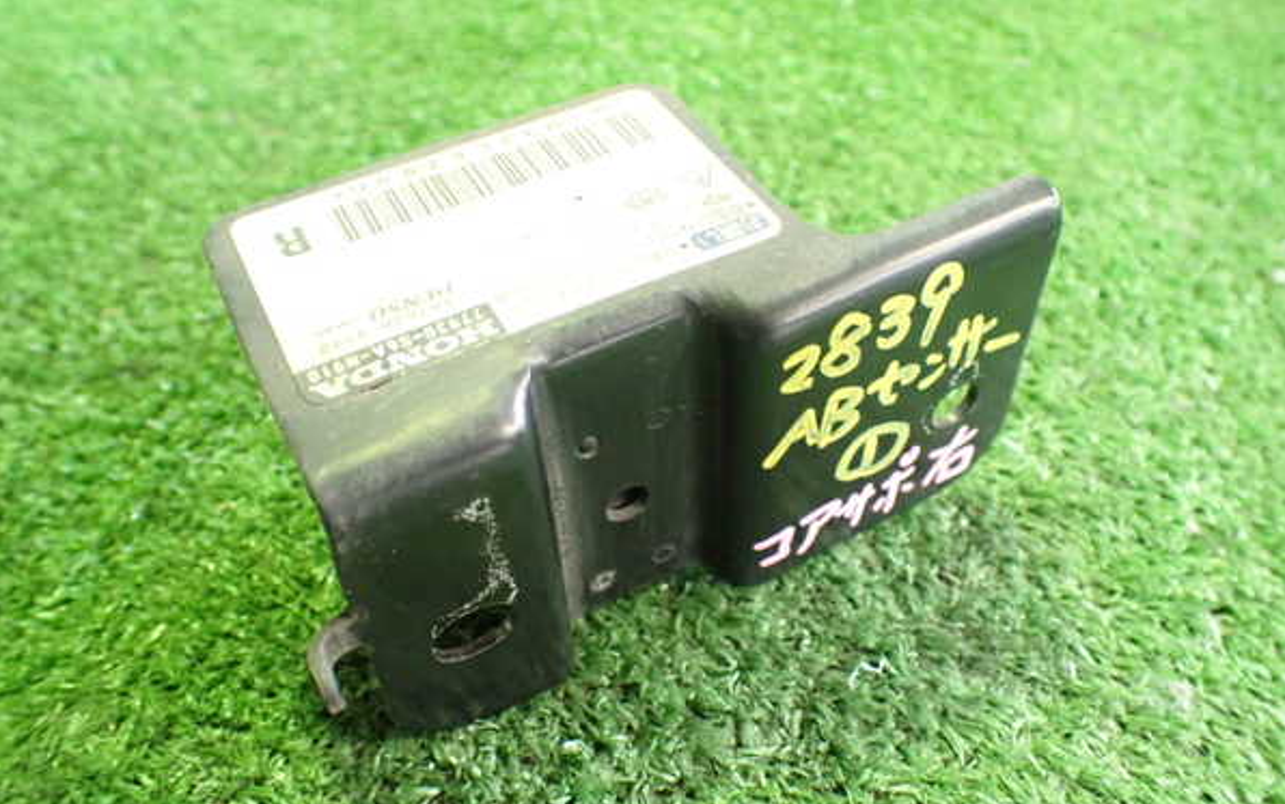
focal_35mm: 32
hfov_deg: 59.6
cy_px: 414
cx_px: 642
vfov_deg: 39.5
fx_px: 1121
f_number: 2.3
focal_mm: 5.4
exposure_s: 1/30
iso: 1000
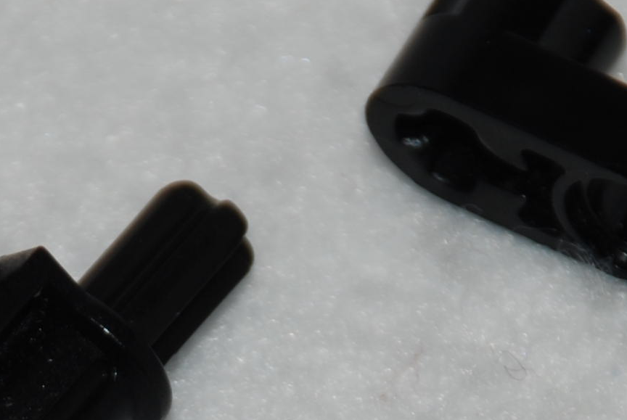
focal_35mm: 907
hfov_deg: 2.3
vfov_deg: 1.5
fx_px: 15825
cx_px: 229
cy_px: 515
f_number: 5.6
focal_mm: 135
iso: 100
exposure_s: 1/60
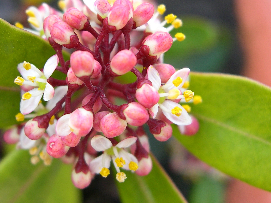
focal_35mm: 48
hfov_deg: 39.4
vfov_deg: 30.2
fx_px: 376
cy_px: 85
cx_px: 103
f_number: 2.8
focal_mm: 8
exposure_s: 1/176
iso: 100
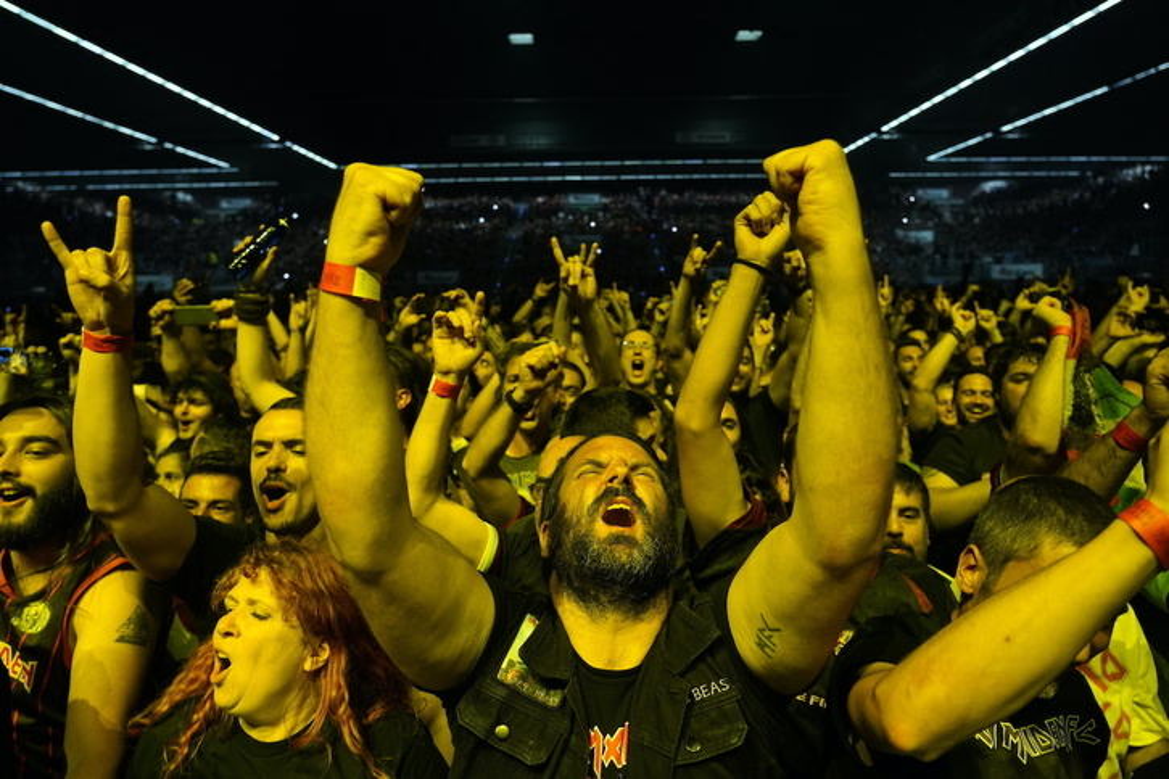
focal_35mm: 24
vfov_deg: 53.1
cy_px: 390
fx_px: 779
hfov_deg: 73.7
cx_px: 584
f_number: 4
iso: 4000
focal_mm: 24
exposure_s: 1/500
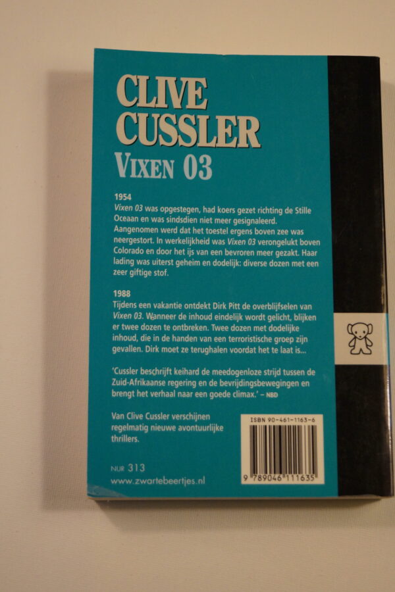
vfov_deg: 27.0
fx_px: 1234
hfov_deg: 18.2
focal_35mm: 75
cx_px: 198
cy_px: 296
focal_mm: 50
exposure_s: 1/160
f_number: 5.6
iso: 1250
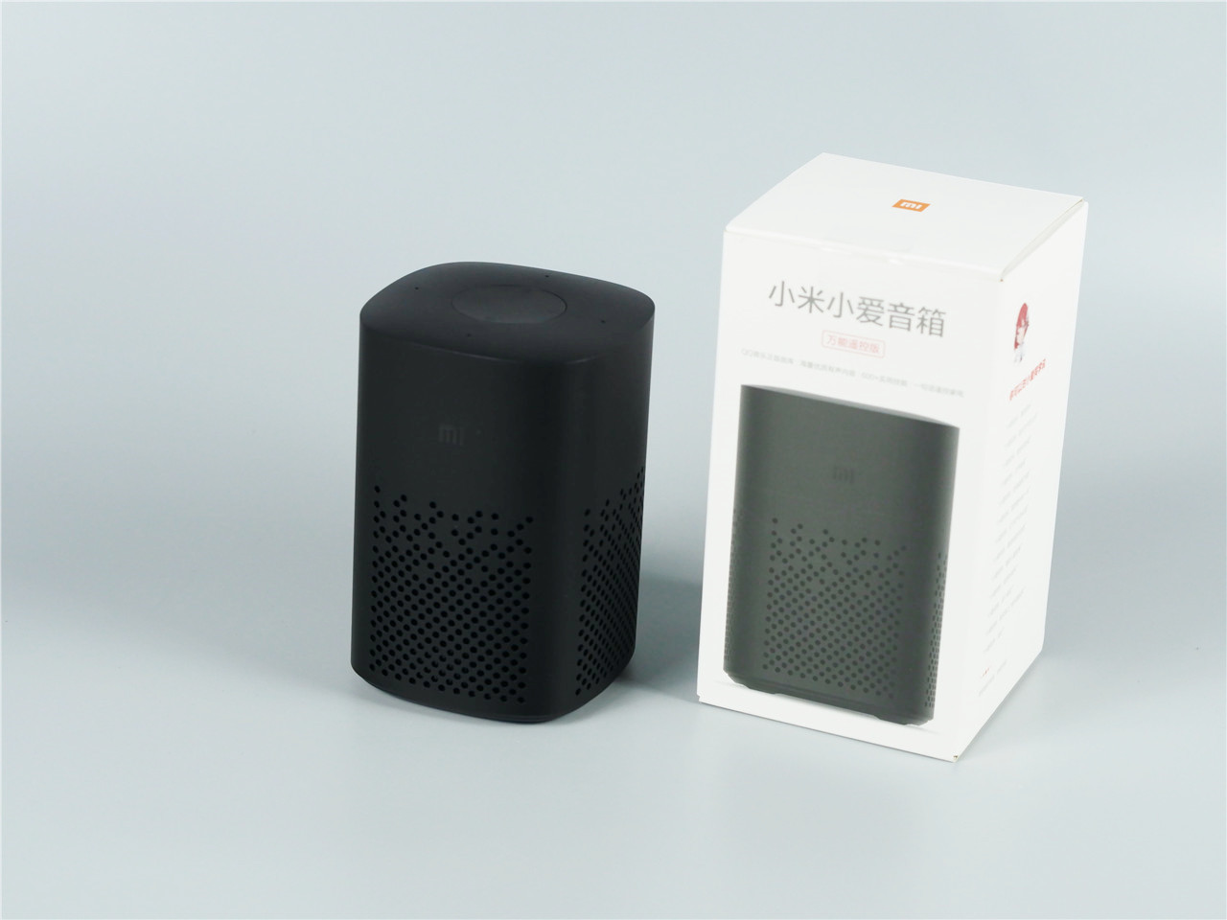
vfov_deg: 17.2
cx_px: 614
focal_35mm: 86
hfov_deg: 22.8
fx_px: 3048
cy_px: 460
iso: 500
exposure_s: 1/80
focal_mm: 43
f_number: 3.5
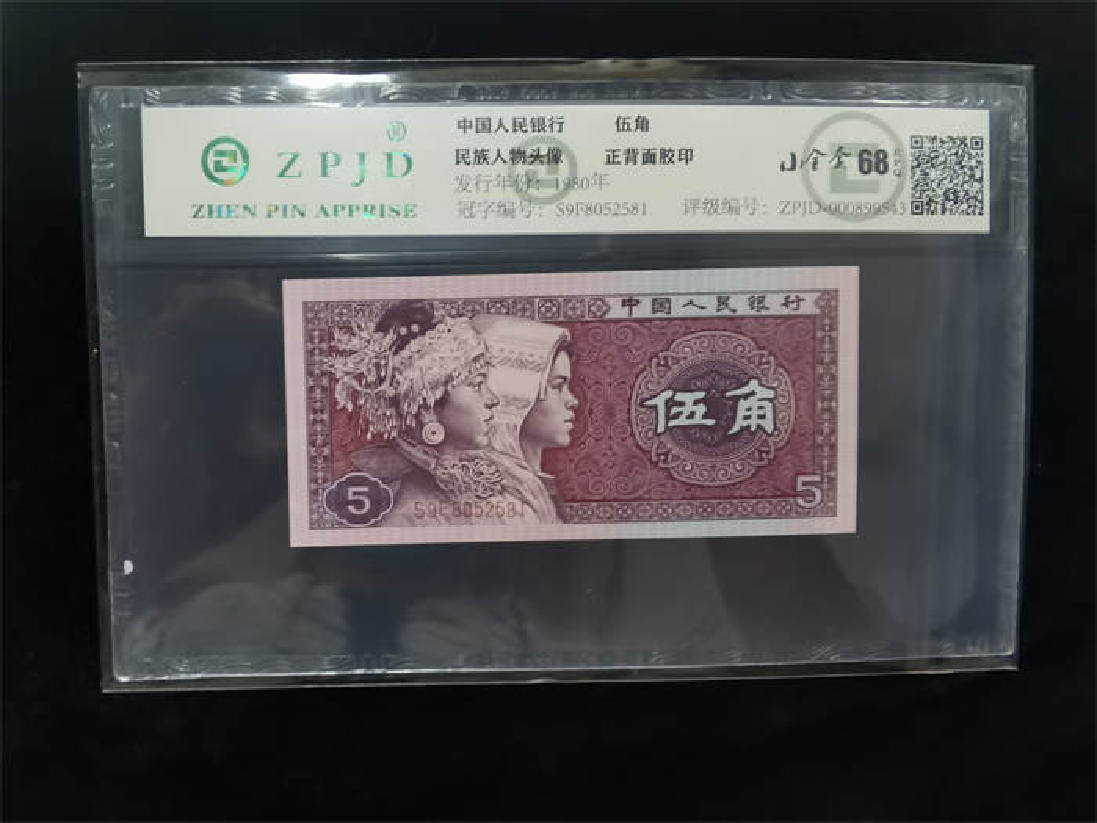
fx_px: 856
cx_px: 548
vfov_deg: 51.4
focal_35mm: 27
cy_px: 412
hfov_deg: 65.3
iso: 500
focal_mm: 2.26
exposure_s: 1/20
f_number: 2.2
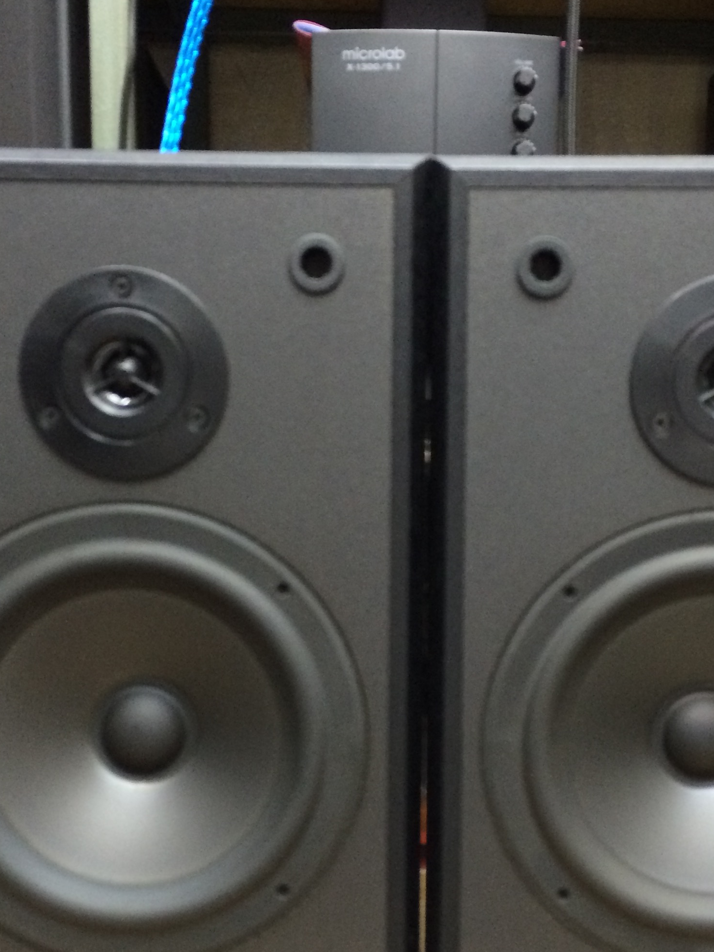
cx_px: 426
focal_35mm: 48
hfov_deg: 30.2
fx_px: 1320
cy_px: 623
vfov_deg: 39.3
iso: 320
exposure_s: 1/25
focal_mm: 4.15
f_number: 2.2
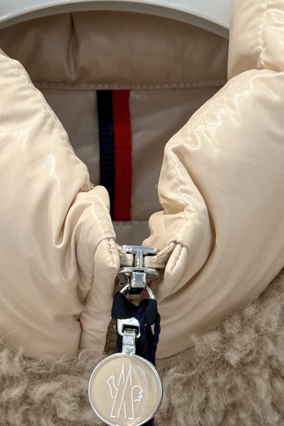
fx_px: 1360
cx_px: 126
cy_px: 185
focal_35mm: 115
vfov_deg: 17.8
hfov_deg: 11.9
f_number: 1.78
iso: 64
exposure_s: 1/100
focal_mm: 6.76
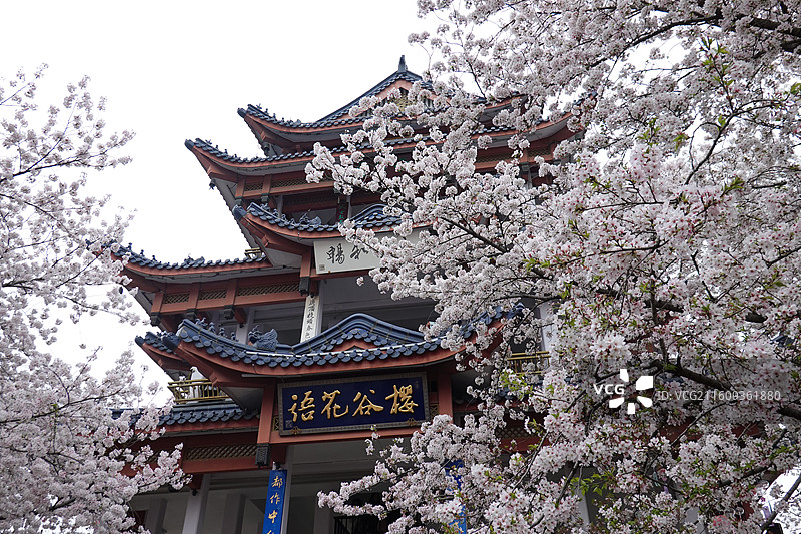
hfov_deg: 58.7
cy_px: 267
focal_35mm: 32
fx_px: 712
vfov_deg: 41.1
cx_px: 400
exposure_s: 1/200
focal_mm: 11.76
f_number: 3.5
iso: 125
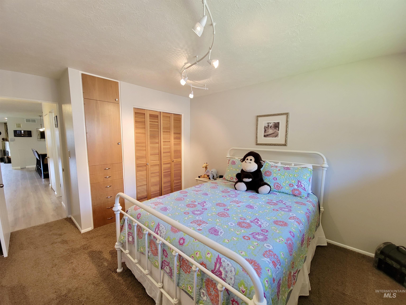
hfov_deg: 106.2
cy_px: 152
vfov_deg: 89.9
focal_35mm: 13
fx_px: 152
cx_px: 203
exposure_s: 1/60
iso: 250
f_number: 2.2
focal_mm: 2.2
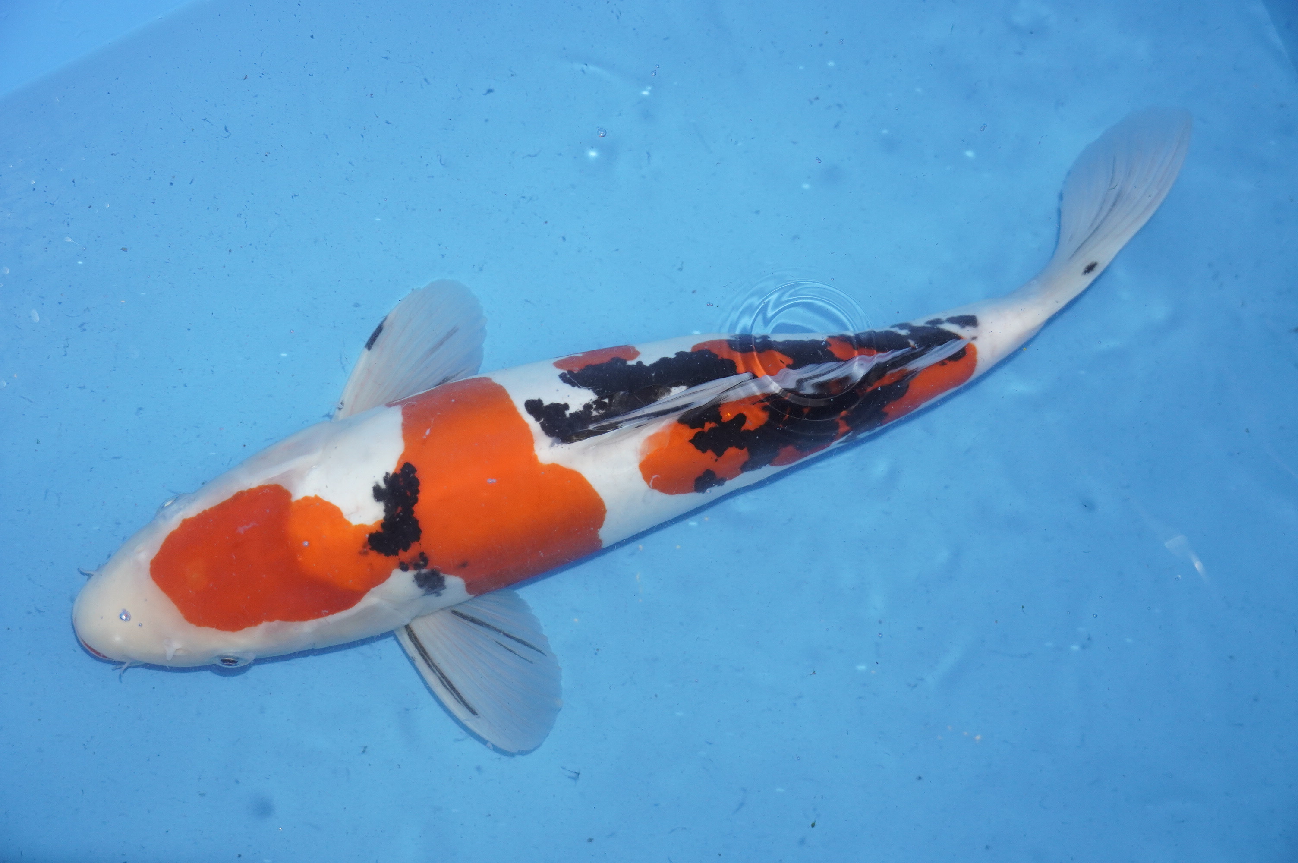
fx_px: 1999
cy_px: 432
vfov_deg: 24.4
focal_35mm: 56
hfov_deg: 36.0
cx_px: 649
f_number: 4.5
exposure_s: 1/160
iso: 1000
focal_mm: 37
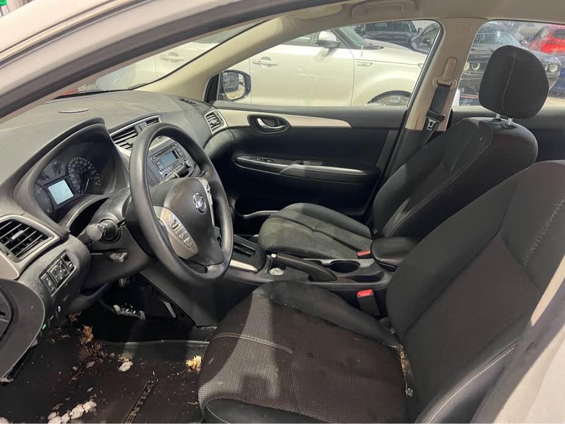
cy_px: 212
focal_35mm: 26
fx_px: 424
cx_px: 282
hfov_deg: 67.3
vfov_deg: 53.1
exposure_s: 1/40
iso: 400
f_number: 1.5
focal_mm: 5.7
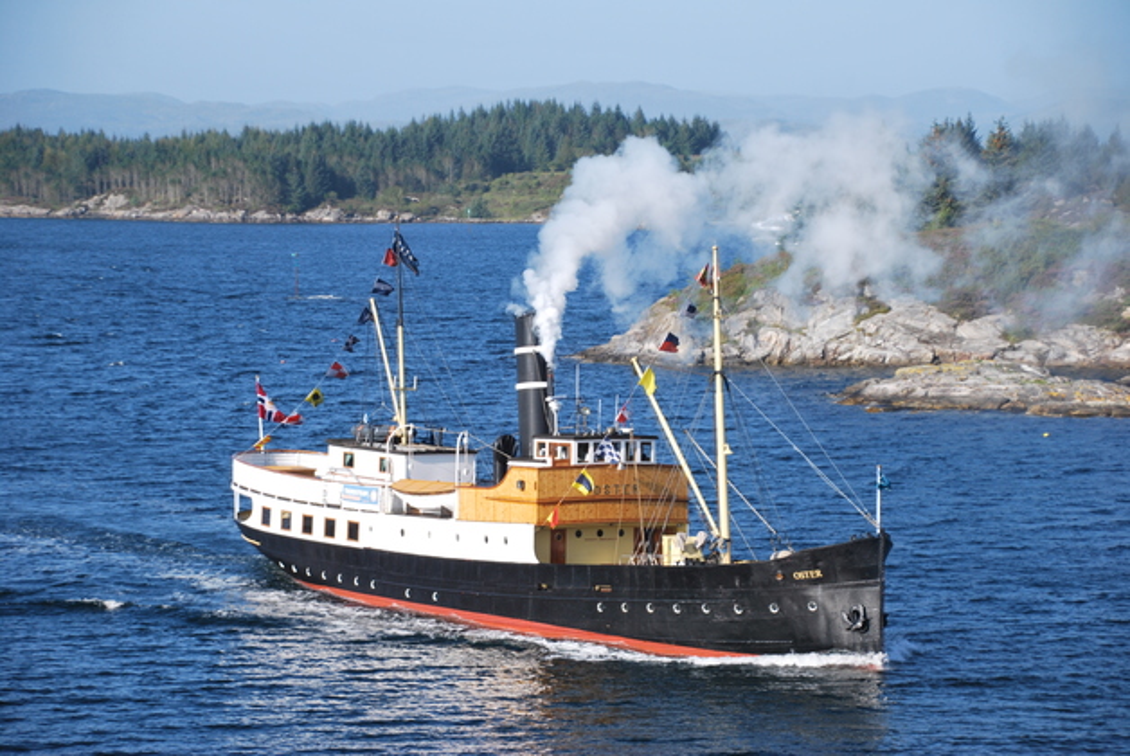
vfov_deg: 12.2
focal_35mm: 112
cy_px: 378
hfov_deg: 18.2
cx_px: 565
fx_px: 3534
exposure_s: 1/500
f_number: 5.6
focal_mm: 75
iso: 140
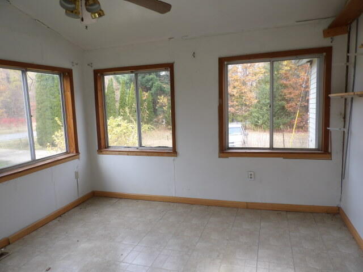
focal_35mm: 24
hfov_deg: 71.6
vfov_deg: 56.8
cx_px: 182
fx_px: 252
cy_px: 136
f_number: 3.2
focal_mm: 4.3
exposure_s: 1/113
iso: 100
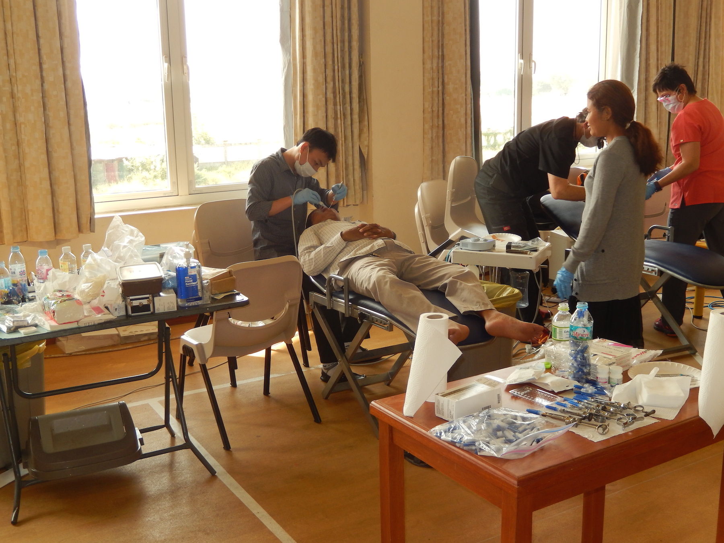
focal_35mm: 41
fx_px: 858
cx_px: 362
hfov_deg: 45.8
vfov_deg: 35.1
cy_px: 272
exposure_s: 1/80
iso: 125
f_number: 4.2
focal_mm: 7.3
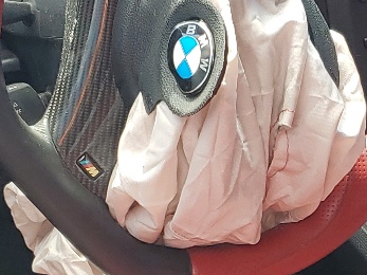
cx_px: 330
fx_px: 1272
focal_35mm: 120
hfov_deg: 16.2
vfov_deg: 12.0
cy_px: 341
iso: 50
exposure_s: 1/208
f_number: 1.5
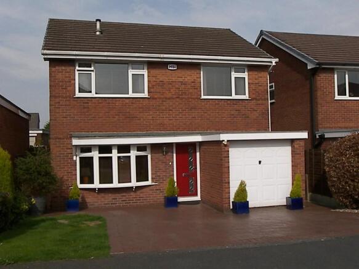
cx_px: 180
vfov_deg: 35.1
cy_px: 134
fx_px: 425
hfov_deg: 45.8
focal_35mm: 41
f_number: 5.6
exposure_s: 1/3200
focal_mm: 8.5
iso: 400
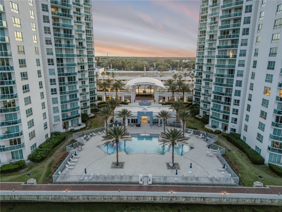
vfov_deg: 56.8
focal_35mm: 24
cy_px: 106
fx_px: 196
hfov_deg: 71.6
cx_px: 141
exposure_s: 1/15
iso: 100
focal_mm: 6.72
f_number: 1.7
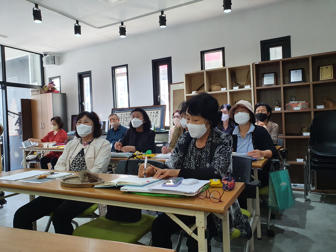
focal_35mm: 26
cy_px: 126
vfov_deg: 53.1
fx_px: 252
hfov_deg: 67.3
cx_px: 168
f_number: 2.4
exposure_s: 1/60
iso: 200
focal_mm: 4.32
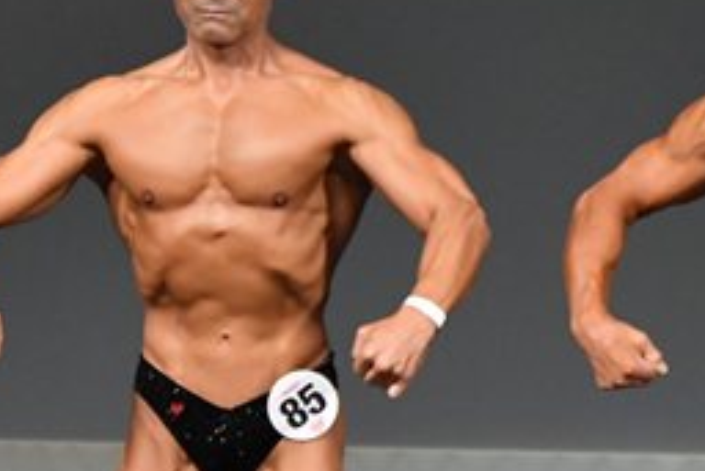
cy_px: 408
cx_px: 109
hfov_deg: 1.8
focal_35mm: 1134
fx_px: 22219
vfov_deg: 1.2
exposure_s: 1/400
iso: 4000
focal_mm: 250
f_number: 5.6
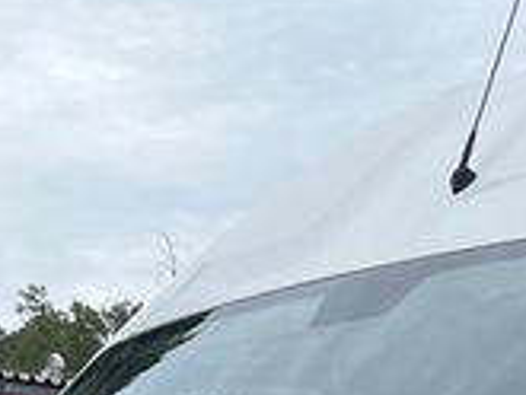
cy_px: 997
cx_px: 685
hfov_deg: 11.9
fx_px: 2448
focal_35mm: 161
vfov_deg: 8.3
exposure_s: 1/1580
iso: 50
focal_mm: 5.1
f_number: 1.6
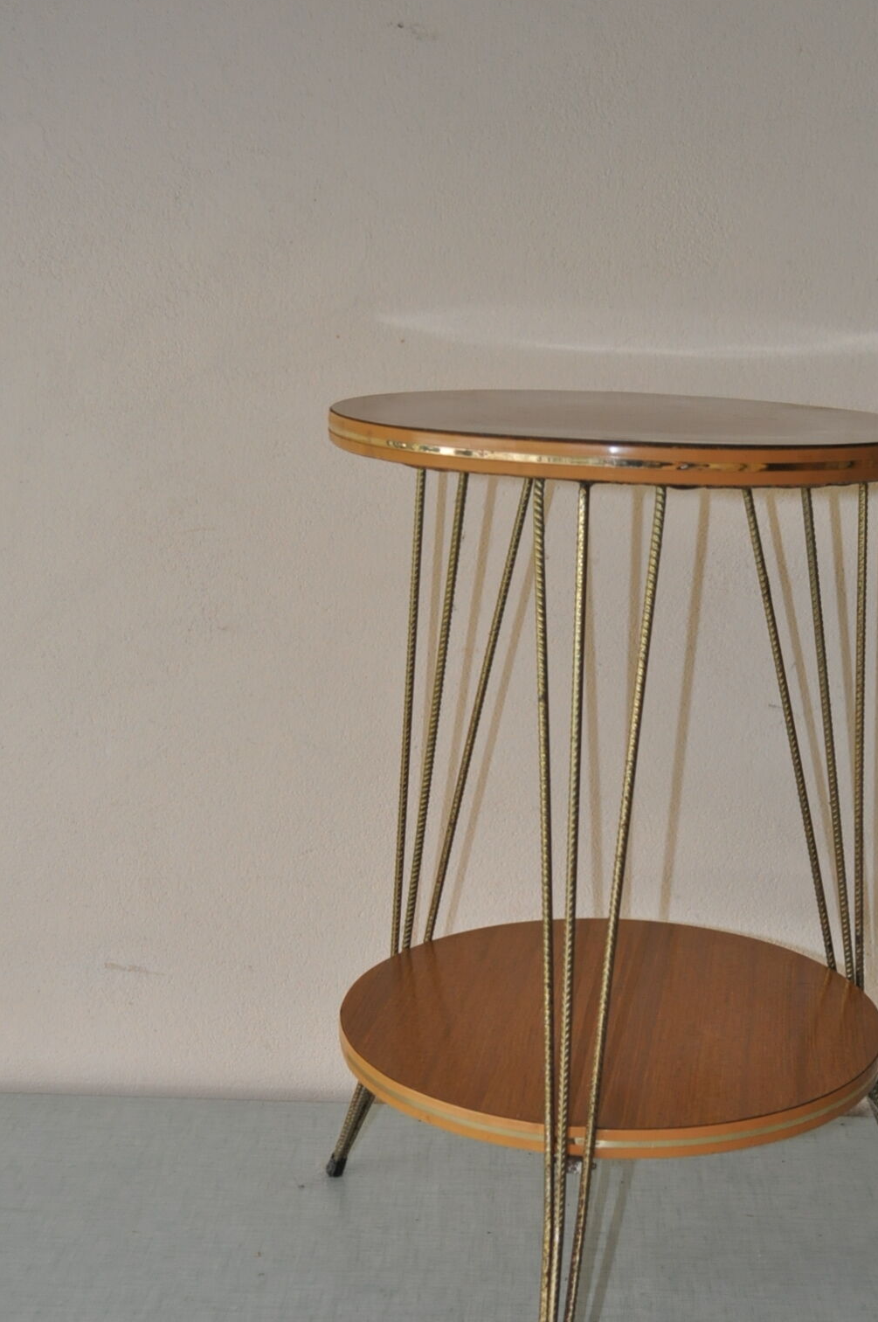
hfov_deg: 26.3
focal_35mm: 51
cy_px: 812
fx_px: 1870
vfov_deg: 38.7
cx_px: 579
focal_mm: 24
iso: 800
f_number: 4
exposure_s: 1/60
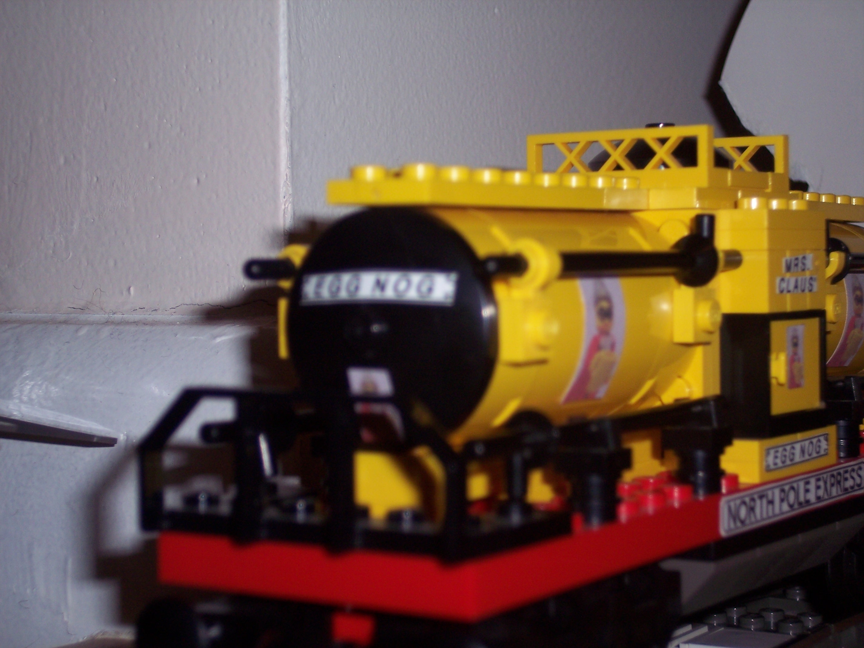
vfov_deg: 18.9
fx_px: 1947
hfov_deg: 25.0
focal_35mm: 78
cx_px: 432
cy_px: 324
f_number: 4
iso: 100
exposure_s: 1/90
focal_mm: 16
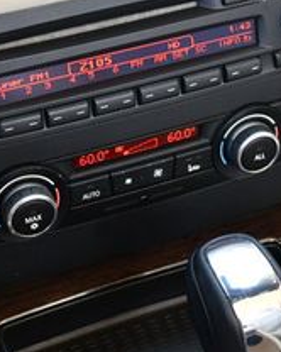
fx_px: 1083
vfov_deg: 18.2
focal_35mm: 104
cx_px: 195
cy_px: 30
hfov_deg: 14.8
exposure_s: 1/250
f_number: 3.5
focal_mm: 18
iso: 720
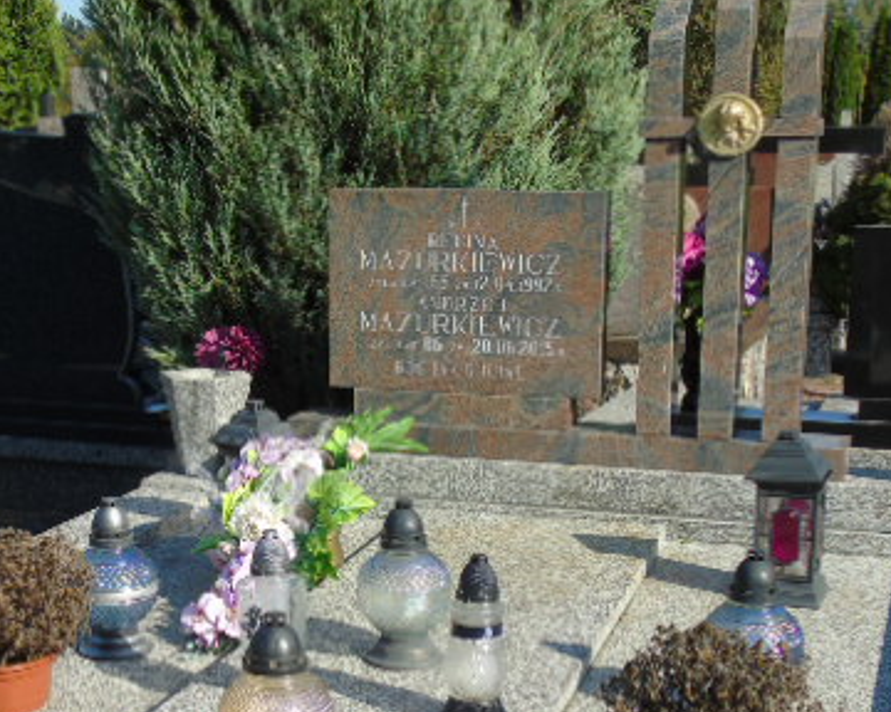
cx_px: 349
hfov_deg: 31.8
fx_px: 1556
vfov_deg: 25.5
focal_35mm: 59
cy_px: 529
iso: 80
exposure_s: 1/500
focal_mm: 6.1
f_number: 3.8
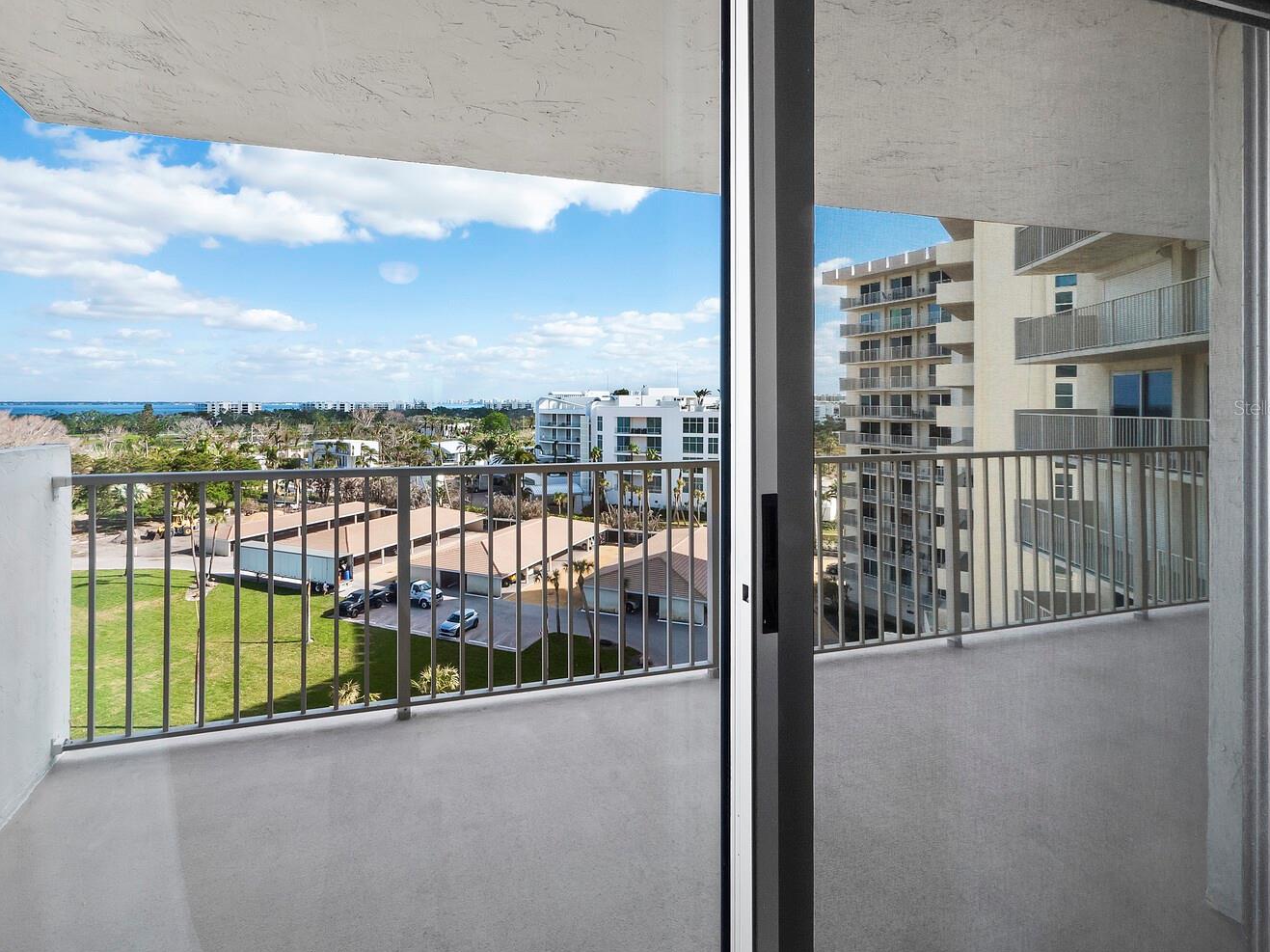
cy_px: 408
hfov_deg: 90.6
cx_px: 554
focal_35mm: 17
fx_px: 624
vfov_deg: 74.3
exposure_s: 1/30
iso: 400
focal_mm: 7
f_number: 11
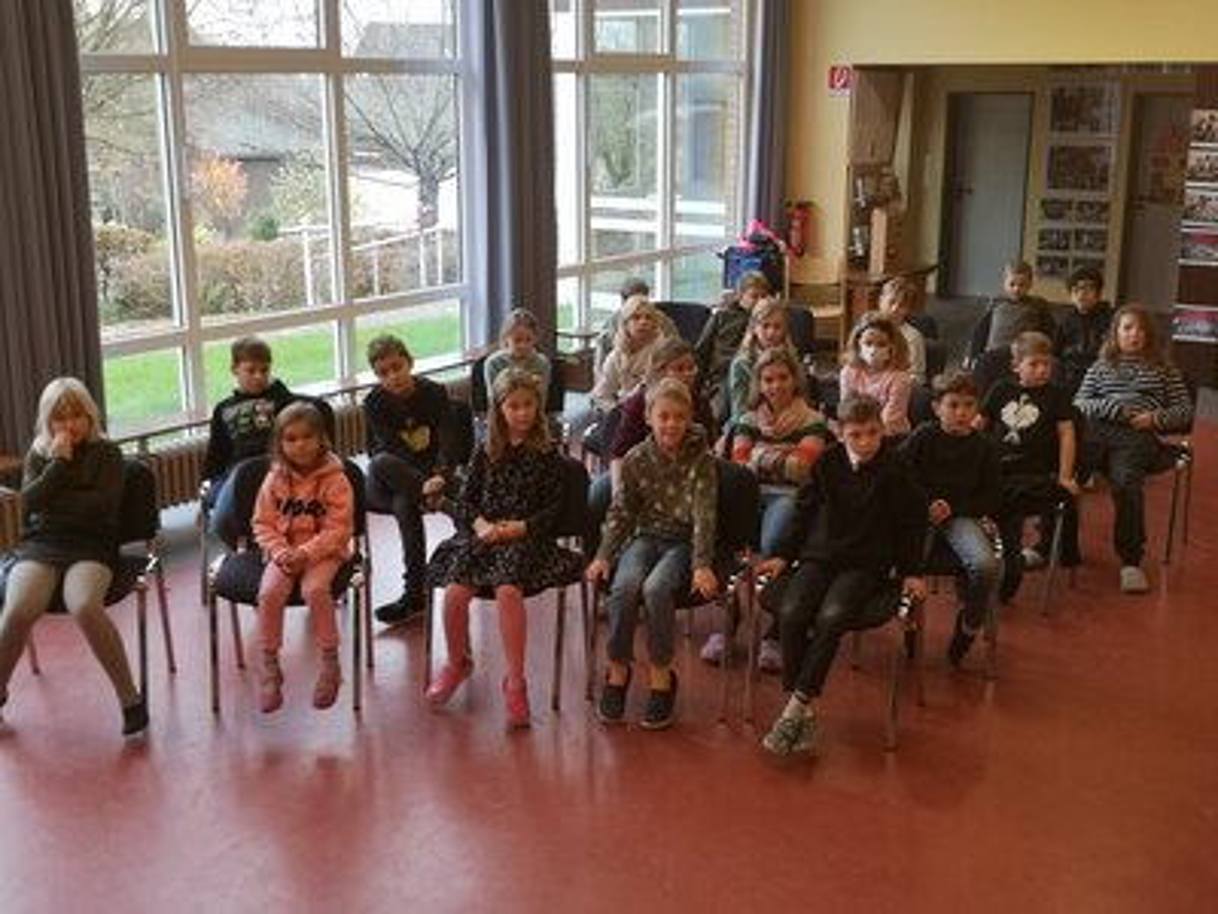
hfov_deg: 45.8
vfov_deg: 35.1
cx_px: 609
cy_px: 457
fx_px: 1443
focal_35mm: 41
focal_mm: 5.58
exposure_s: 1/40
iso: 160
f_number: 1.8
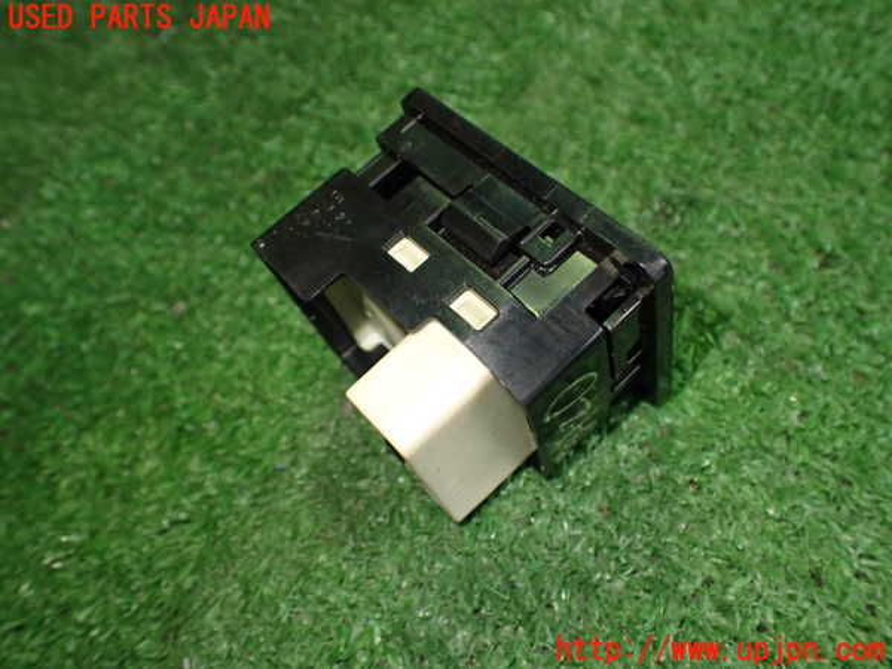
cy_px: 334
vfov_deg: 46.8
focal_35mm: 30
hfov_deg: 60.0
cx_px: 446
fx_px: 773
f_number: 2.3
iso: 640
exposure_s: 1/125
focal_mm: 5.4
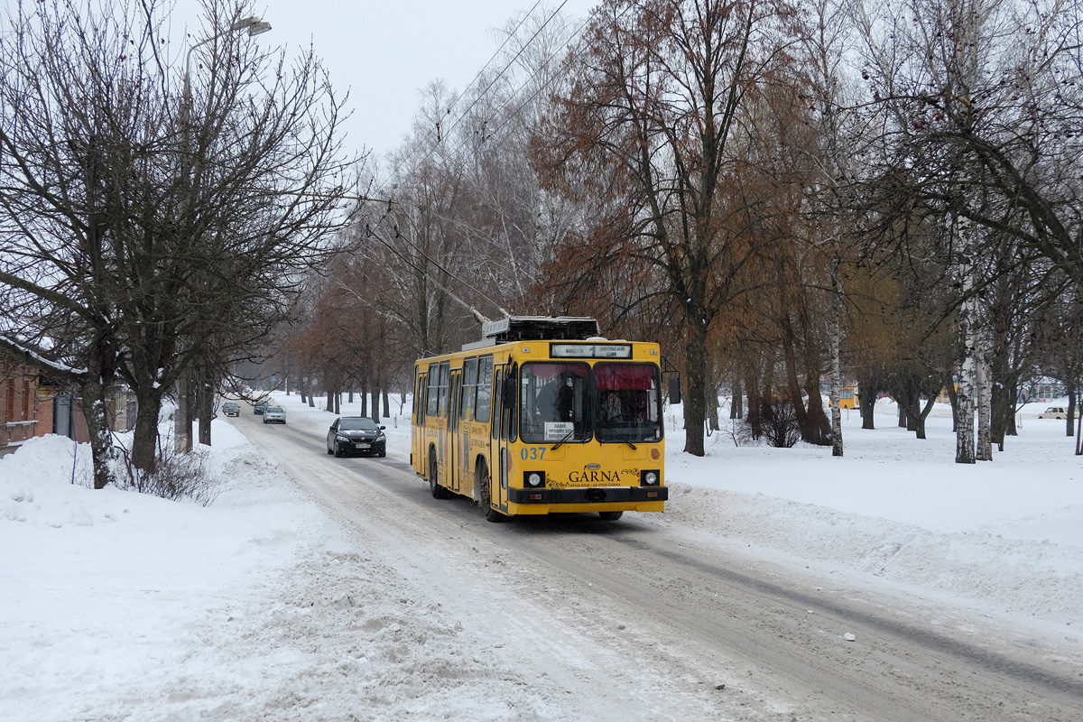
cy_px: 361
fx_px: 1203
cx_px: 542
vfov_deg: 33.4
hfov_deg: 48.5
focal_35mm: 40
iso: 640
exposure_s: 1/400
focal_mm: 26.6
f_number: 4.2
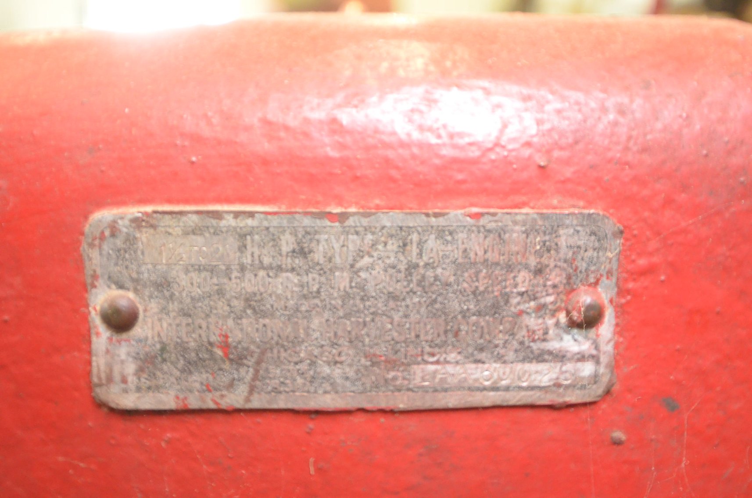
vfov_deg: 36.7
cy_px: 249
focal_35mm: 36
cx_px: 376
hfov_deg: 53.2
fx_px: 750
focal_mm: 24
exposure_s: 1/60
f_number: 4.5
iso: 3200
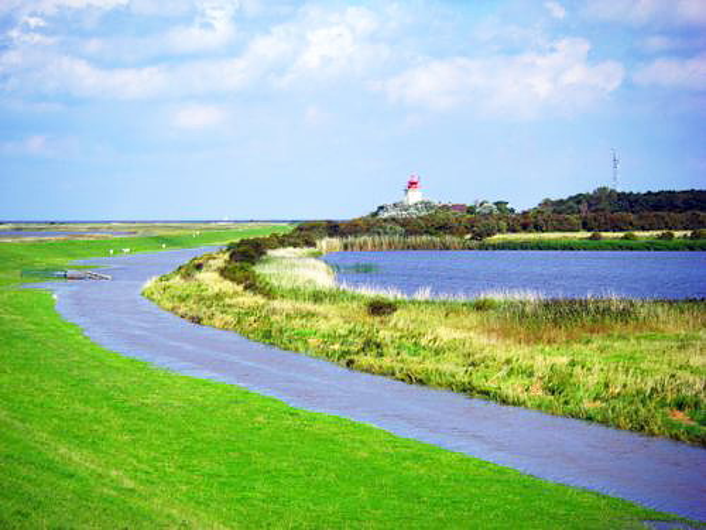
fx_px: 2611
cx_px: 353
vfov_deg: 11.6
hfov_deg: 15.4
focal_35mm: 128
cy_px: 265
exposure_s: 1/500
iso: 64
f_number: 4.2
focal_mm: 21.1
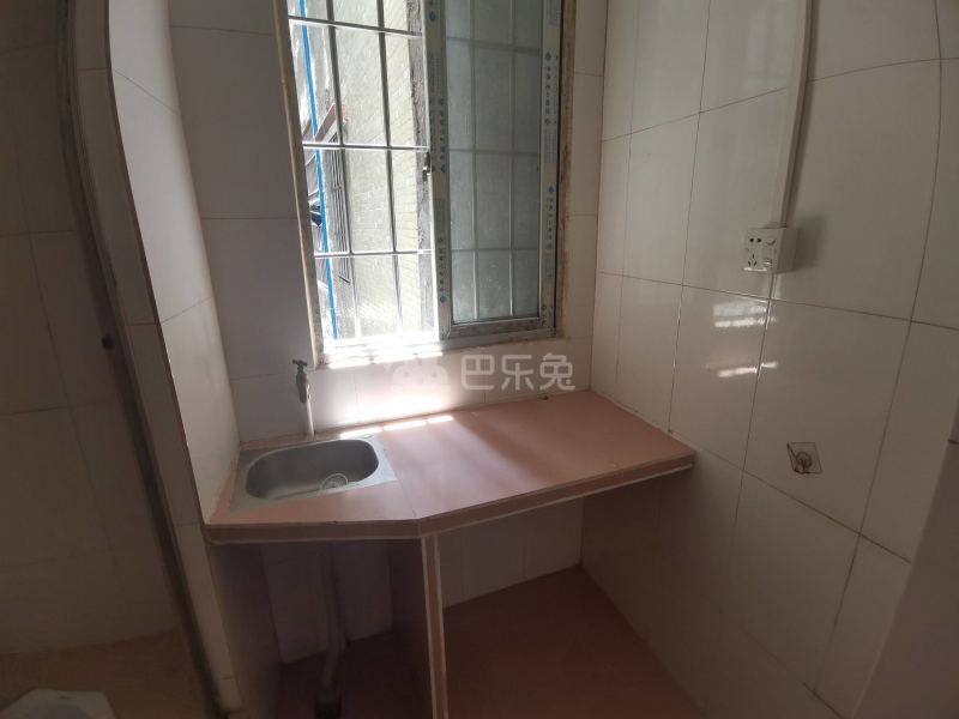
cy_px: 360
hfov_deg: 91.0
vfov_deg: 74.7
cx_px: 480
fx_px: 471
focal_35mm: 17
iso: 160
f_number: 2.2
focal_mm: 2.26
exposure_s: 1/50
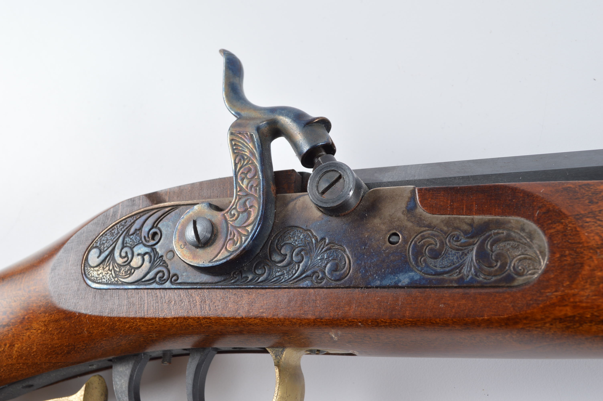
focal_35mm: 42
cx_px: 302
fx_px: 703
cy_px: 200
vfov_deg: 31.8
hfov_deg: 46.4
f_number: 10
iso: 100
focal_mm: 28
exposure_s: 1/125
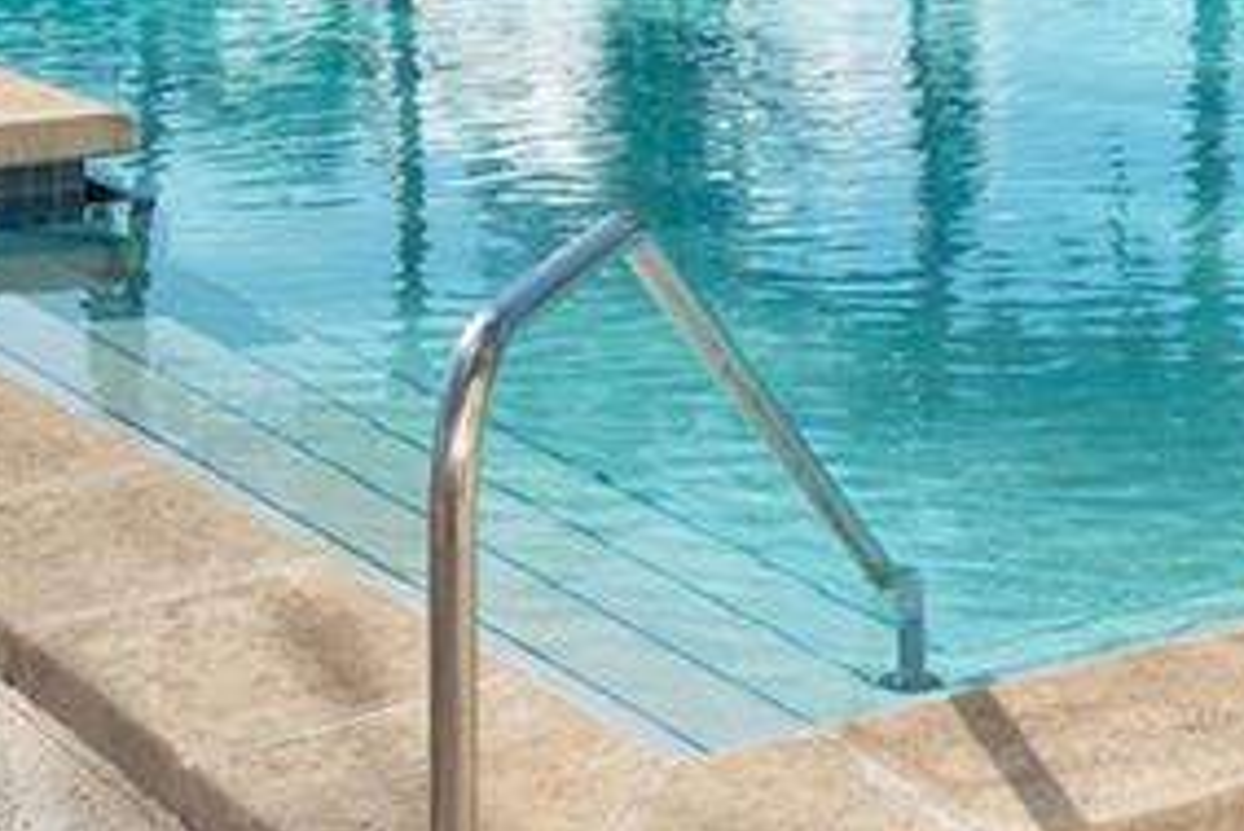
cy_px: -405
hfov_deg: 21.0
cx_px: 954
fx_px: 3319
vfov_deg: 13.5
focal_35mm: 96
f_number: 8
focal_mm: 17
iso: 200
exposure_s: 1/640
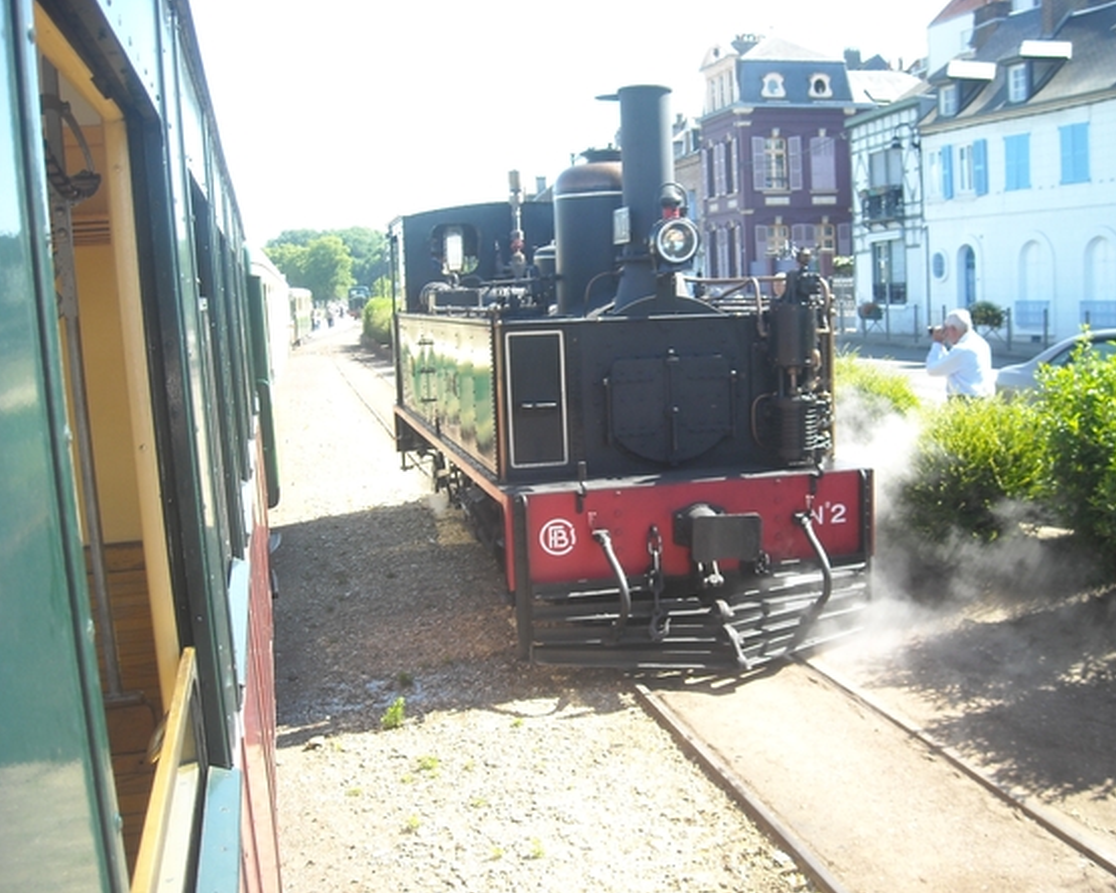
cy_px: 443
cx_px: 594
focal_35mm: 37
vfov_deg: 40.1
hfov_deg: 49.1
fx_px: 1222
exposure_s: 1/184
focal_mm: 5.7
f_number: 2.8
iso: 64
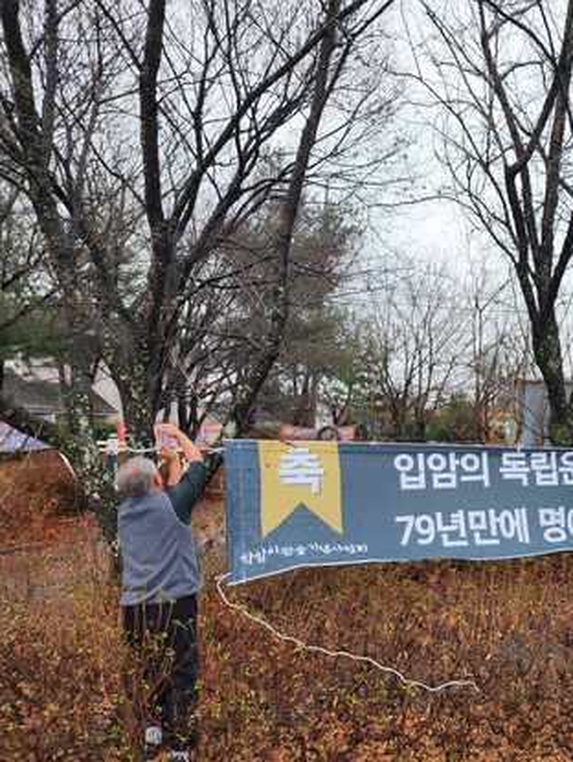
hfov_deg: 42.3
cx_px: 500
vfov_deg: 58.3
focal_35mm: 31
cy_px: 384
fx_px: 683
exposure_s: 1/120
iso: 20
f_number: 1.8
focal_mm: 6.4
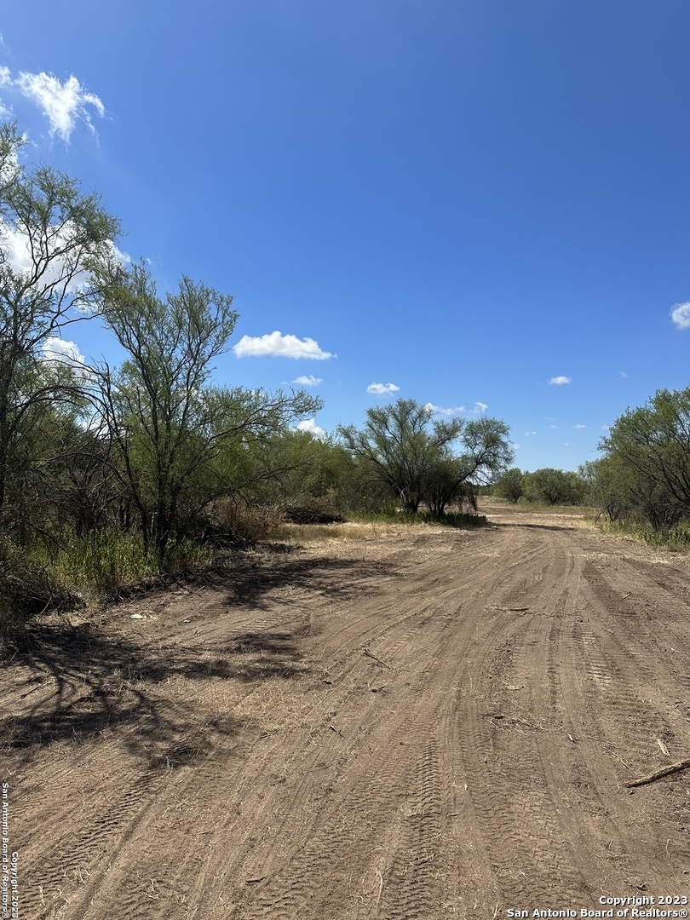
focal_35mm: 24
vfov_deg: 71.6
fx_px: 638
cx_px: 345
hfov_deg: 56.8
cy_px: 460
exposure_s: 1/5848
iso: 80
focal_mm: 6.86
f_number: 1.78
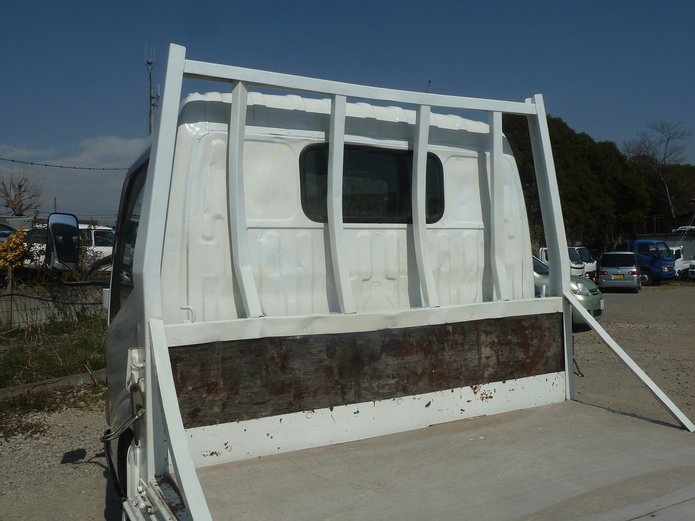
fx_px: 602
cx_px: 348
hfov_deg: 60.0
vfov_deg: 46.8
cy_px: 260
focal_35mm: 30
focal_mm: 5
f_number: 5.6
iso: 80
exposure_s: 1/1000
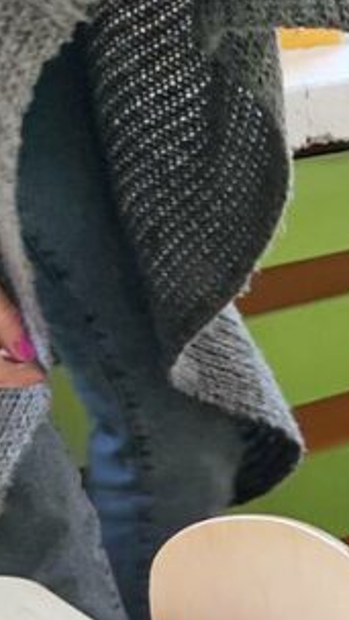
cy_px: 901
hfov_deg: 11.8
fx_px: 1448
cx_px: 772
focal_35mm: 88
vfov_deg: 20.9
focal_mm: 4.68
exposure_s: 1/50
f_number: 1.8
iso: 97
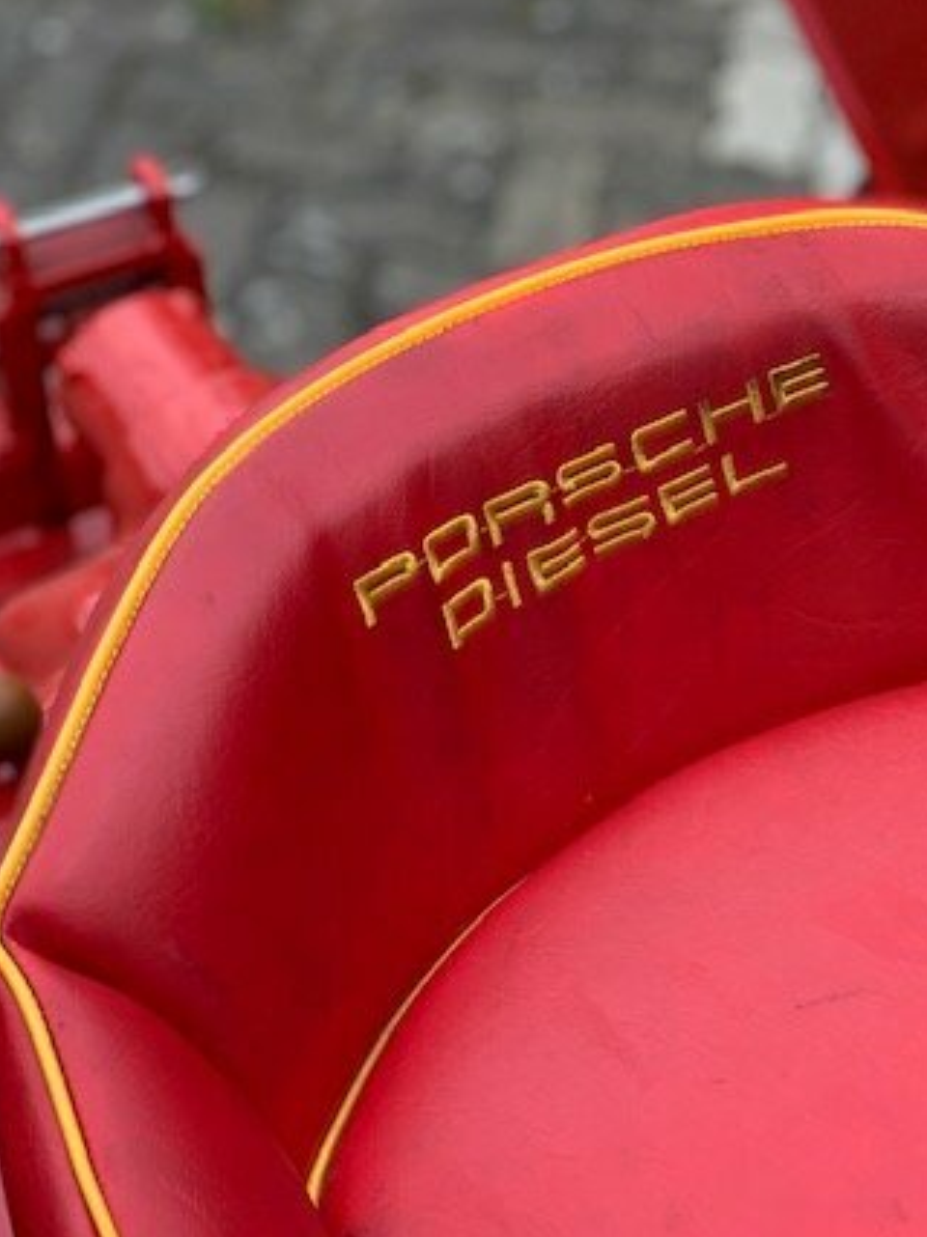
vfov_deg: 25.0
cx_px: 805
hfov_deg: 18.6
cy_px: 684
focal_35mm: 78
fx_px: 2786
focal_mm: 6
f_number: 2.4
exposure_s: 1/142
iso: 16
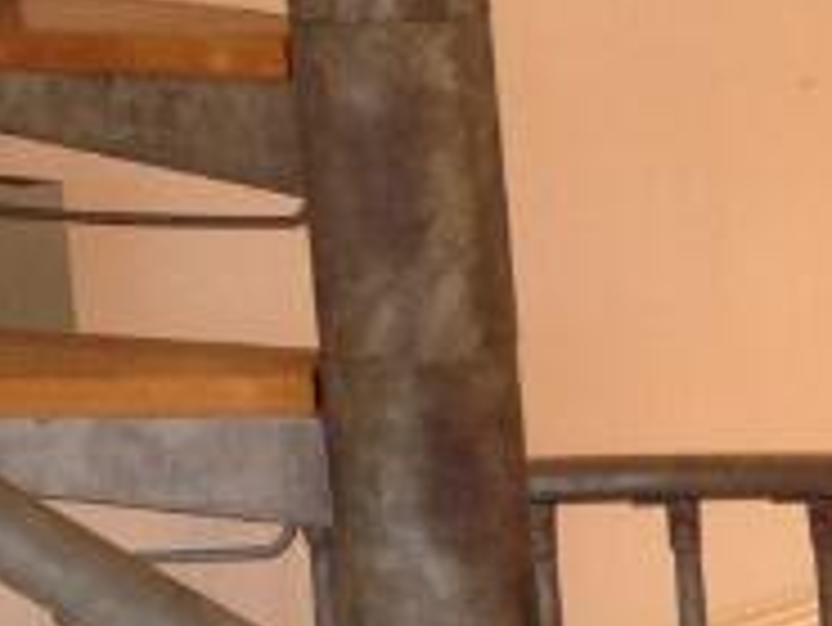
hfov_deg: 9.3
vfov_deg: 7.6
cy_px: 527
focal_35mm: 194
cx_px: 1862
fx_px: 4666
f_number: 2.4
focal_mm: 4.28
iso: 64
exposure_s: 1/20
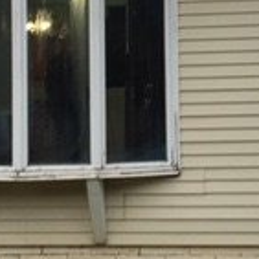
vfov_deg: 14.9
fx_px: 982
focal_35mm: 116
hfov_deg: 15.0
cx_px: 184
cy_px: 42
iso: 32
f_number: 2.2
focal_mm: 4.15
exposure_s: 1/120
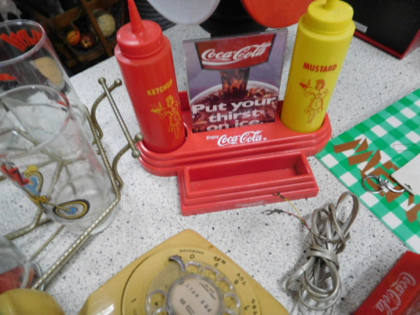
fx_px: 303
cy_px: 158
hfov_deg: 69.4
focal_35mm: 25
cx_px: 210
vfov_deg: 54.9
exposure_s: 1/30
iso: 400
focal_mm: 4.5
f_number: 3.4
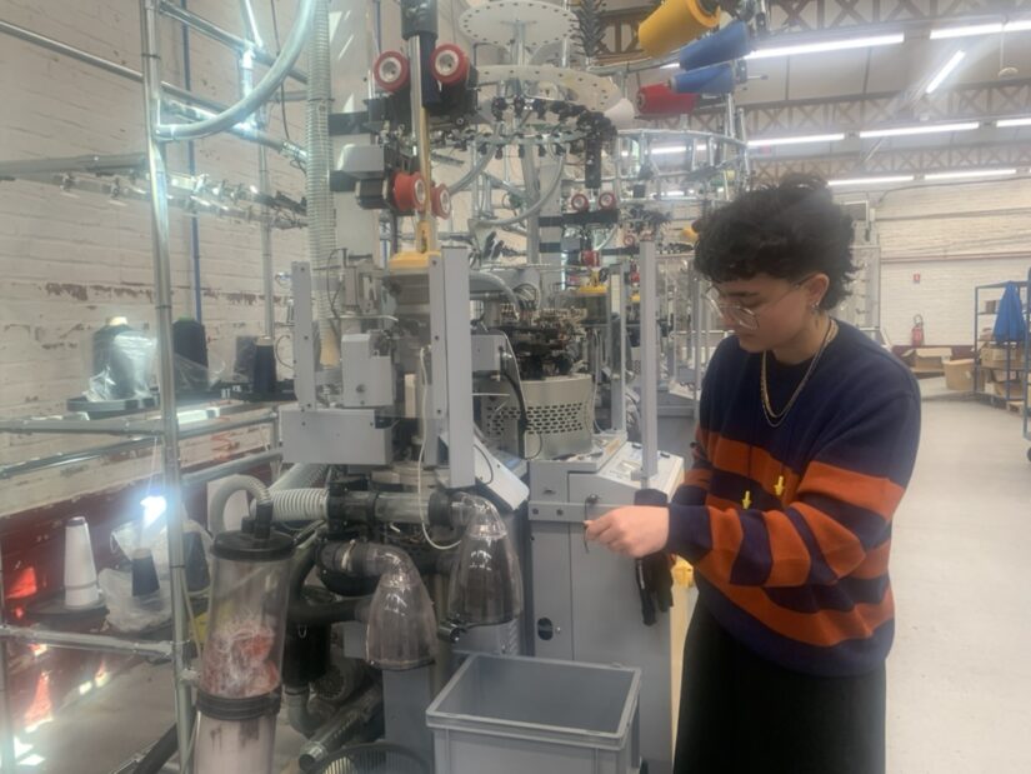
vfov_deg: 53.1
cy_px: 387
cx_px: 516
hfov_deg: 67.3
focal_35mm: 26
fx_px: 774
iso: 100
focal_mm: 4.25
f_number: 1.8
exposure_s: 1/108
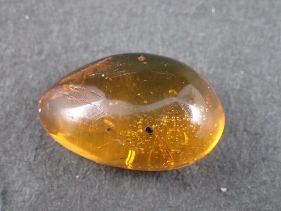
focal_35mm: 70
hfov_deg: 27.8
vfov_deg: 21.0
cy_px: 106
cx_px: 140
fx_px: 568
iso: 800
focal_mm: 12.6
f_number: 4
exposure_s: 1/200
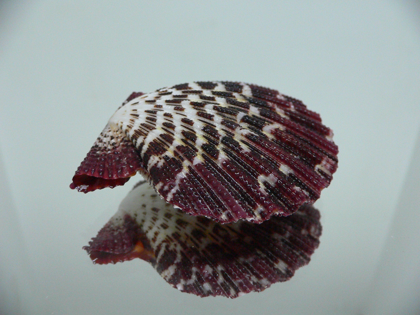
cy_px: 158
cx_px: 210
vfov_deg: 40.7
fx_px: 425
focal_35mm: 35
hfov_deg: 52.6
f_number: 2.8
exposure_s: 1/50
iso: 200
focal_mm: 4.6
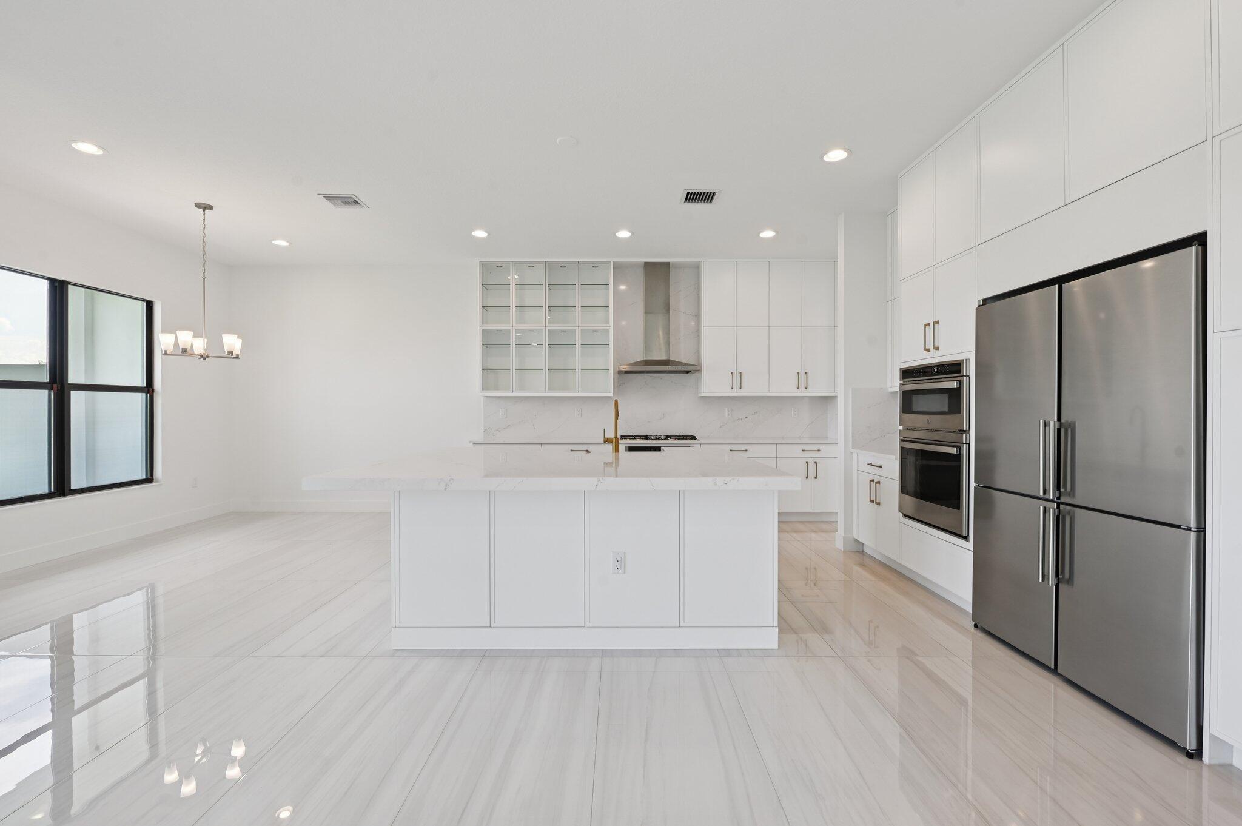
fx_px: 517
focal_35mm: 15
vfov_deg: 77.2
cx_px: 621
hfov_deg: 100.4
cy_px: 413
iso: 100
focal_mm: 15
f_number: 8
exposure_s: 1/20
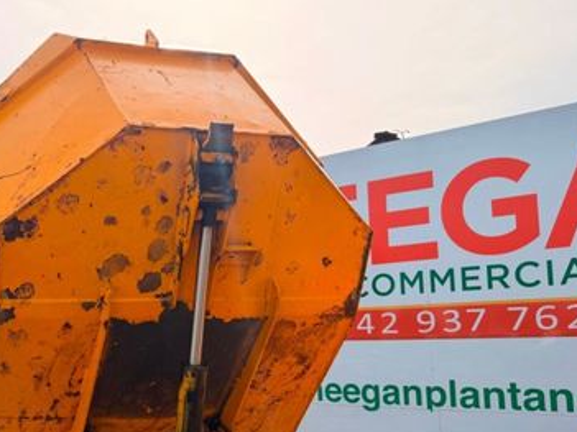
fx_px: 683
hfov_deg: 43.7
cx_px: 117
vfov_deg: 34.8
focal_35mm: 41
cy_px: 287
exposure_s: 1/2525
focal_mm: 6.76
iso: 100
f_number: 1.78
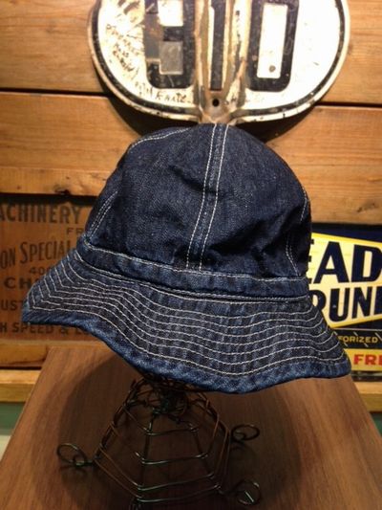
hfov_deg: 43.0
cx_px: 191
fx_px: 485
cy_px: 255
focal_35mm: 33
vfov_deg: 55.3
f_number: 2.4
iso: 64
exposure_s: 1/20
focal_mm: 4.12
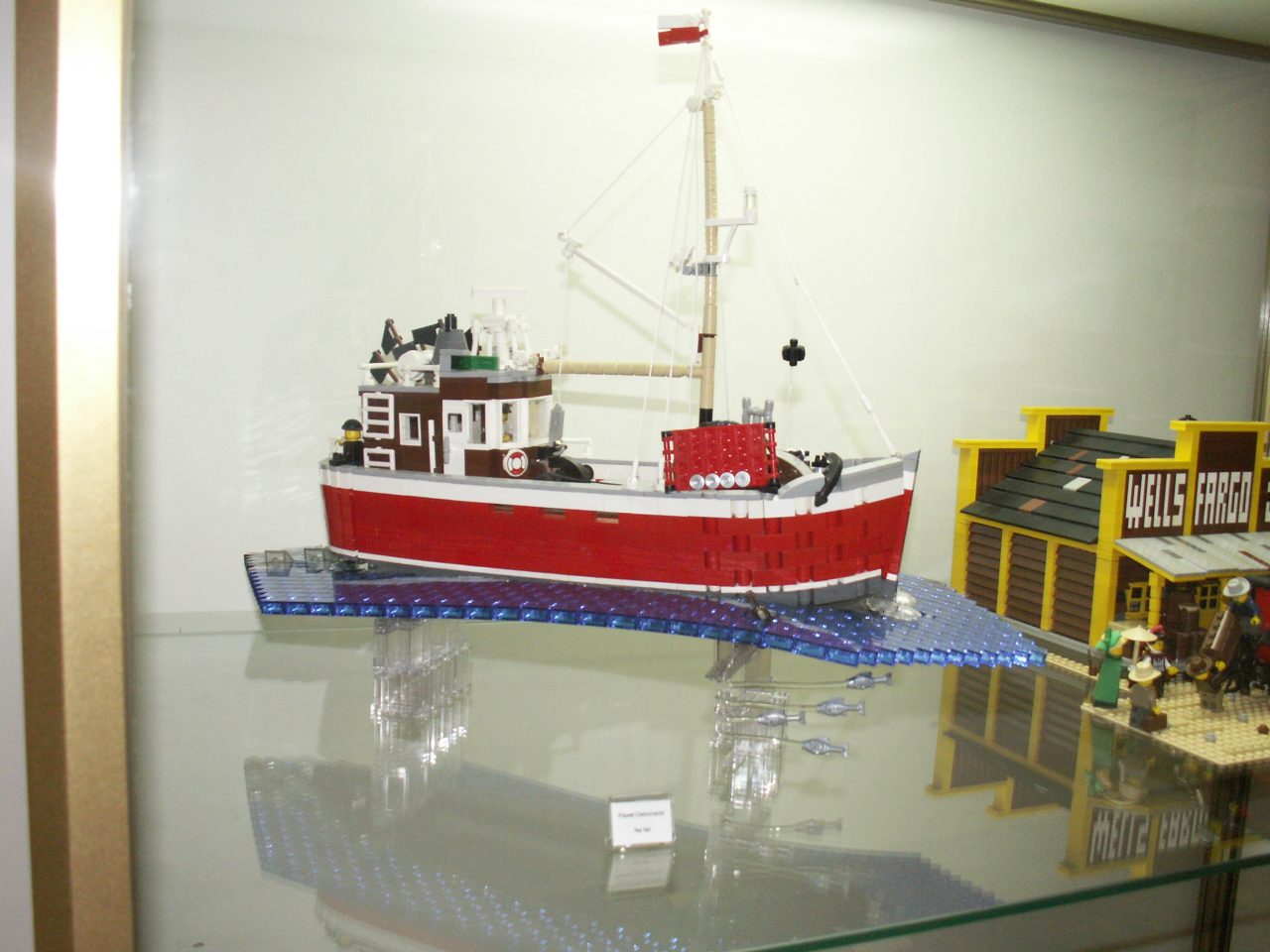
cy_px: 476
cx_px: 635
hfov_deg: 52.6
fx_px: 1284
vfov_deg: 40.7
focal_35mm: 35
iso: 160
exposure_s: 1/60
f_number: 2.8
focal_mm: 5.86
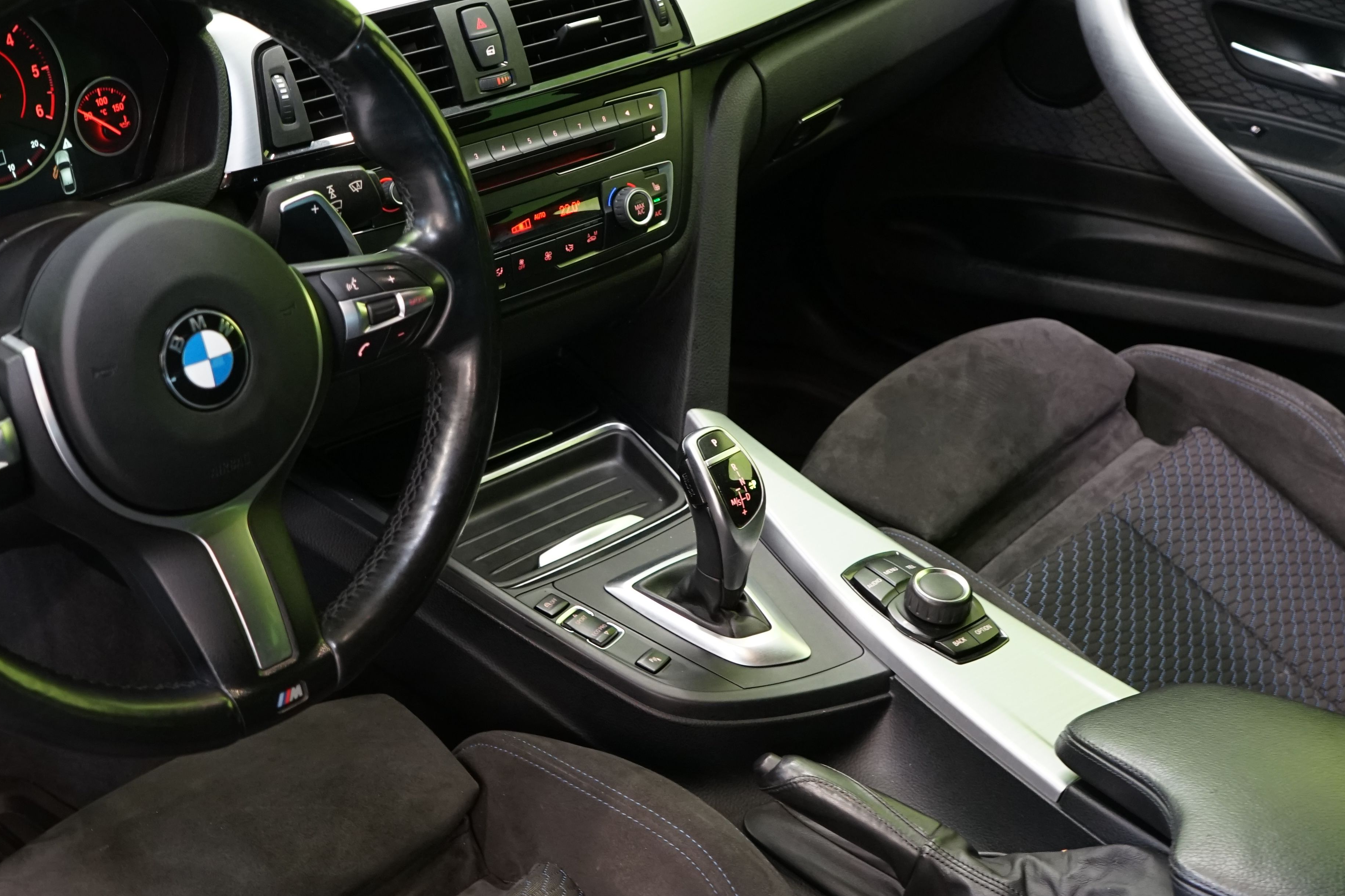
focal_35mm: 49
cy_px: 509
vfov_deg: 27.5
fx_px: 1831
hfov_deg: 40.3
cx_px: 578
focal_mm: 30
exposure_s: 1/15
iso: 1600
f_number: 5
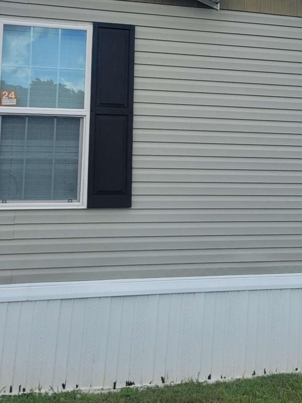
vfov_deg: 36.3
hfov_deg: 28.5
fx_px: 593
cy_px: 84
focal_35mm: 51
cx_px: 175
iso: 40
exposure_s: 1/1742
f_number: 1.8
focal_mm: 5.4
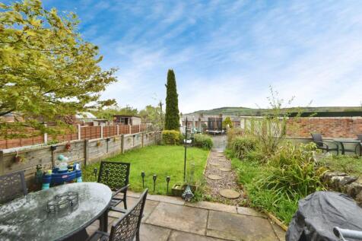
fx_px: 141
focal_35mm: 14
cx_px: 181
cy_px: 120
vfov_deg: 81.2
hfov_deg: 104.3
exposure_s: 1/200
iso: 500
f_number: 9
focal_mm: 14
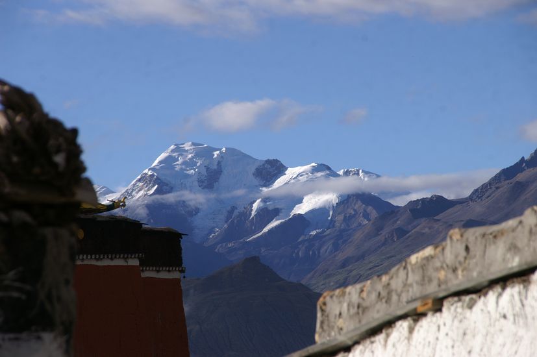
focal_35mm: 240
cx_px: 268
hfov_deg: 8.6
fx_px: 3577
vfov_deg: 5.7
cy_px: 178
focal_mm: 160
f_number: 13
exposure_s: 1/250
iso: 100
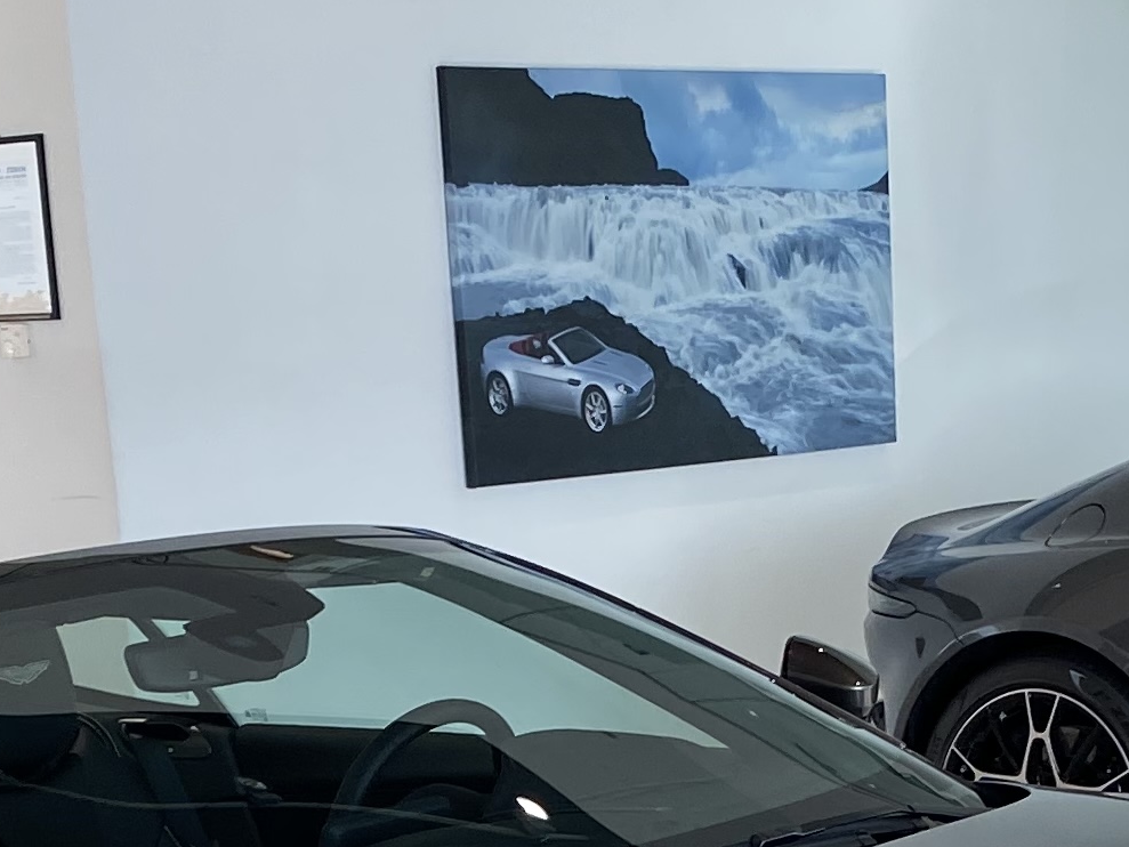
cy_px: 1259
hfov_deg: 18.5
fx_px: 3458
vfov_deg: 13.2
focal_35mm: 106
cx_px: 640
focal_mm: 4.25
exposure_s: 1/112
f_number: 1.8
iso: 32
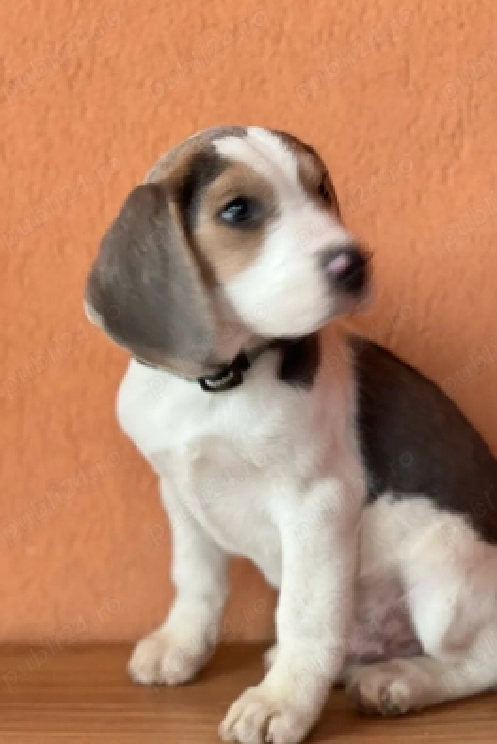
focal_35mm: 81
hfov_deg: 16.9
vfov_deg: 25.0
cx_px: 245
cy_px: 371
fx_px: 1674
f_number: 2.8
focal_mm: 9
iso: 250
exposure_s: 1/40
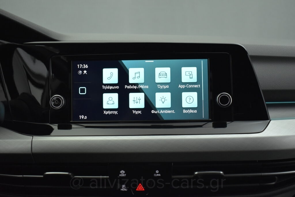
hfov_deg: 53.1
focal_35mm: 36
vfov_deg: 36.9
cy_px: 98
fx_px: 295
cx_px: 148
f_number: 4
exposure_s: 1/125
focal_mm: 24
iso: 1600
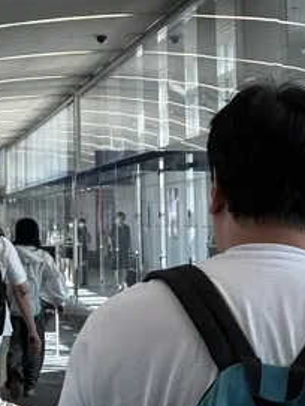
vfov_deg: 10.6
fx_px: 2126
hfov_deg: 8.1
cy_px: -182
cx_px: -58
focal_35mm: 181
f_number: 1.78
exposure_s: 1/334
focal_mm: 6.76
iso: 64
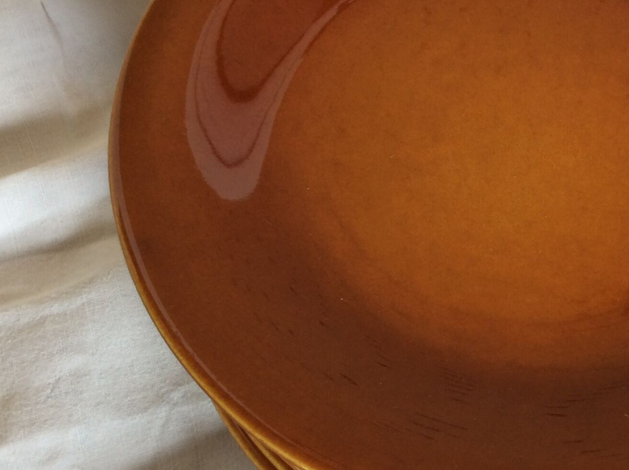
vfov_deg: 23.2
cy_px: 258
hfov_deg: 29.8
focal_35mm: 63
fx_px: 1143
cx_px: 528
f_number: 2.4
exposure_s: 1/25
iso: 40
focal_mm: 3.3
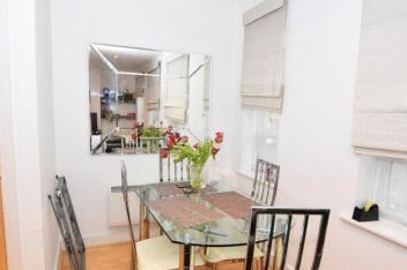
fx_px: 264
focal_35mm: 23
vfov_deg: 54.2
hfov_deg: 75.2
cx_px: 190
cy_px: 152
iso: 800
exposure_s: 1/160
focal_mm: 11.5
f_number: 4
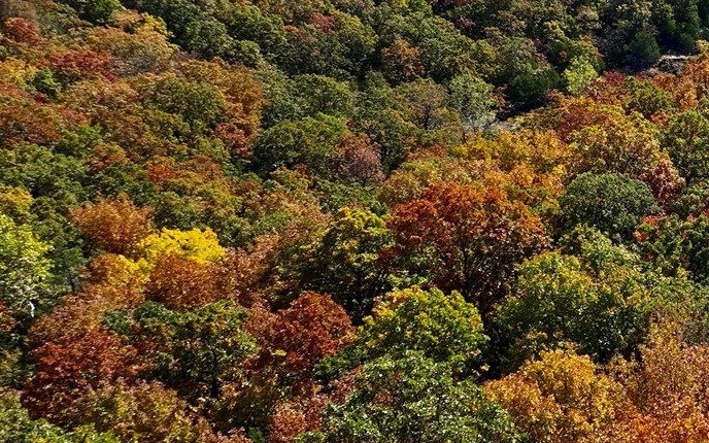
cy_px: 206
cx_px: 942
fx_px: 1372
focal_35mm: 71
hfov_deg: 24.8
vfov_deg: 18.3
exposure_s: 1/4000
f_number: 2.8
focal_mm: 12.29
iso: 220
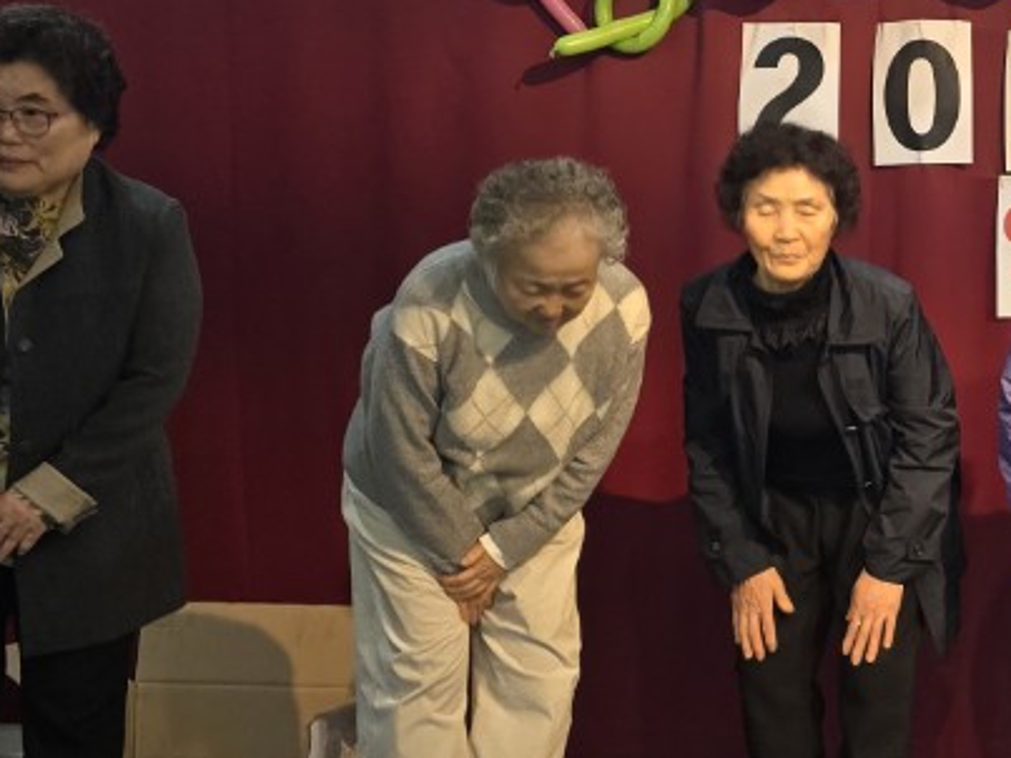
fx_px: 2131
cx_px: 1207
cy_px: 294
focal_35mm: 73
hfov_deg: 24.3
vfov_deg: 20.1
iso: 400
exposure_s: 1/120
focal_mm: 6.3
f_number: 1.7
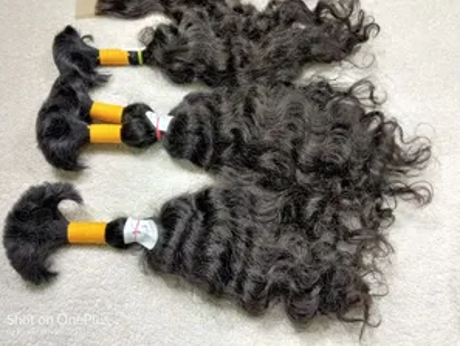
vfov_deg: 45.4
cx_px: 210
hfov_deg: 58.2
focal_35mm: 31
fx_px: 412
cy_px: 149
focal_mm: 4.75
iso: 1000
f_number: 1.75
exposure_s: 1/33
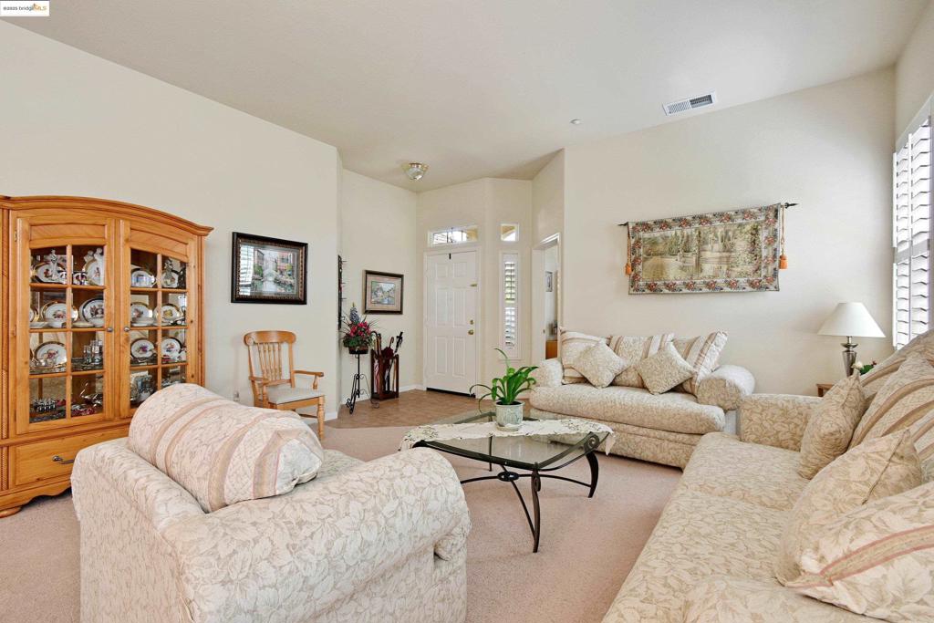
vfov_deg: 77.3
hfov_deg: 100.4
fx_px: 389
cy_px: 312
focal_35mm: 15
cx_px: 467
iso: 200
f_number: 8
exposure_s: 1/4
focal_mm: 10
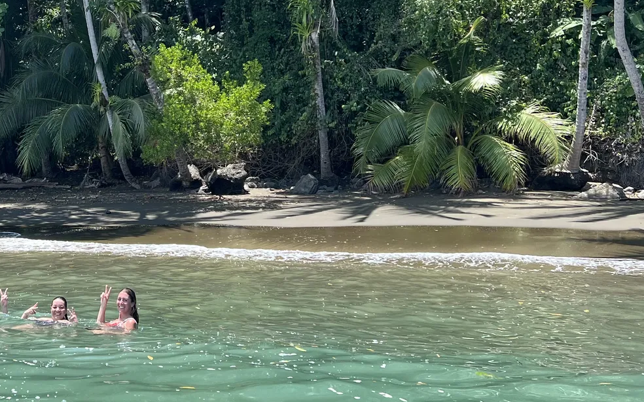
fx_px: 983
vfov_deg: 22.6
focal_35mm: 56
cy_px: 45
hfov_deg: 34.8
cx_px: 105
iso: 50
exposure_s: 1/949
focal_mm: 5.7
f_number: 1.5
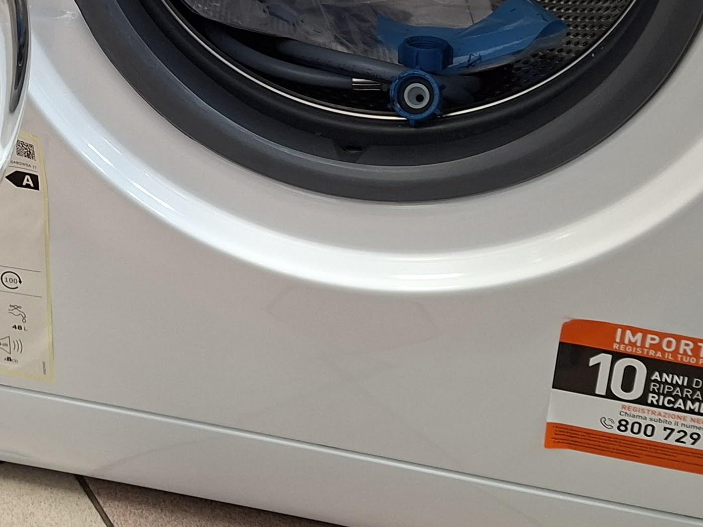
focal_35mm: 66
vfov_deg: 20.9
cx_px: 193
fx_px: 1340
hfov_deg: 29.0
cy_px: -93
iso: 250
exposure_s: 1/33
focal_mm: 5.54
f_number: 1.8
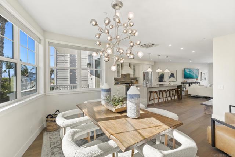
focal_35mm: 16
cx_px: 118
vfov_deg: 73.9
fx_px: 105
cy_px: 78
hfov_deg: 96.7
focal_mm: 16
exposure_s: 1/200
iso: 800
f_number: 7.1
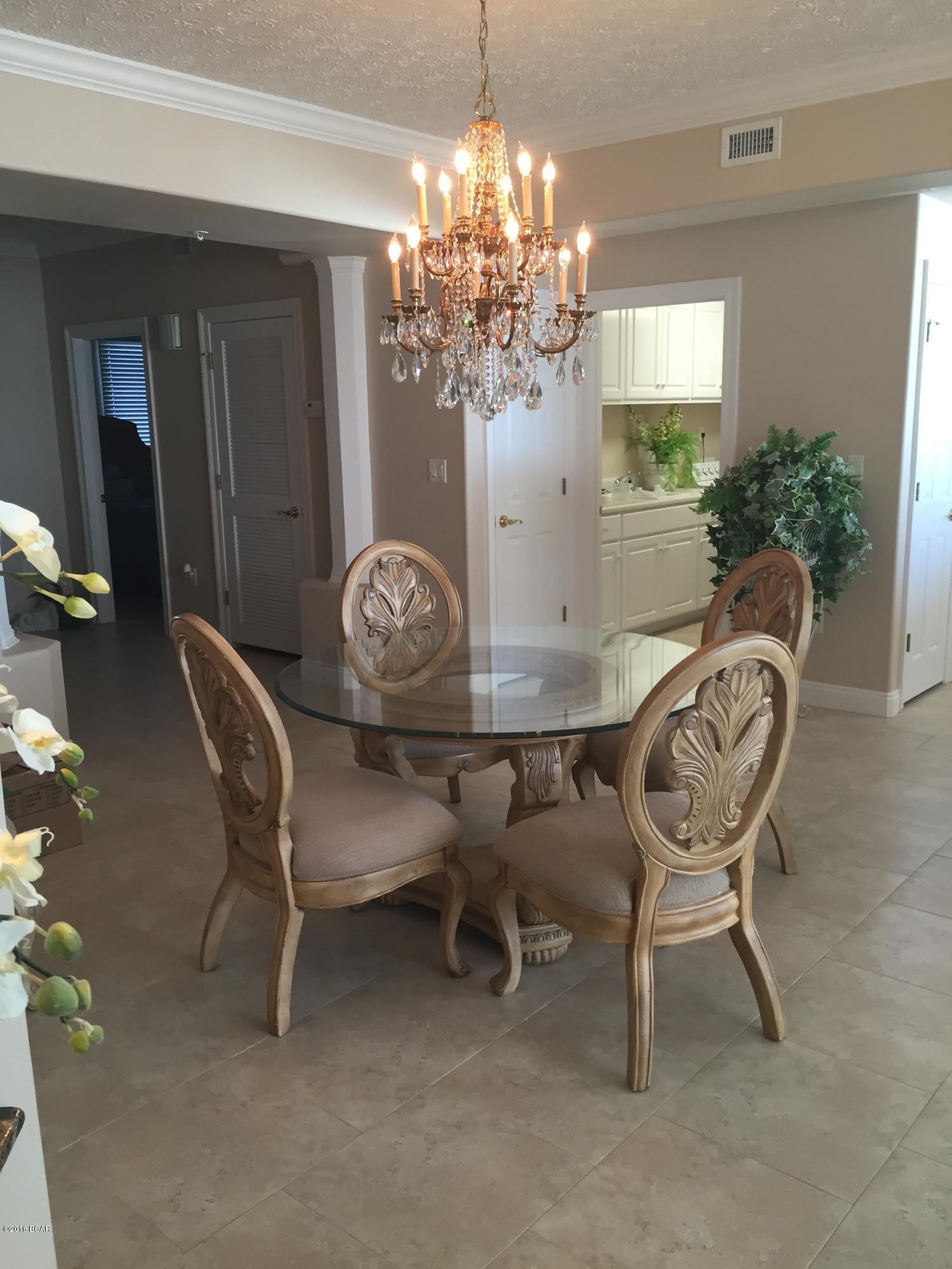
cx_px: 476
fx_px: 1063
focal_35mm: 29
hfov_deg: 48.2
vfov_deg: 61.7
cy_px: 634
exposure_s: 1/30
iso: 64
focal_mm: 4.15
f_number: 2.2
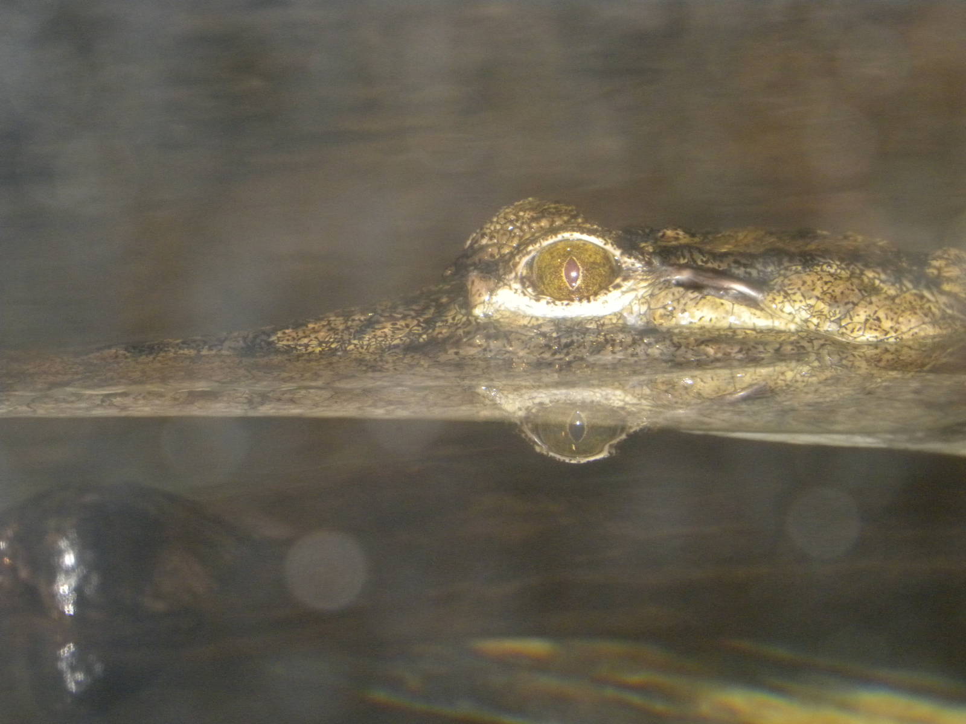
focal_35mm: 184
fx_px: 5135
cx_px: 483
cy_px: 362
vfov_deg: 8.1
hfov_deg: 10.7
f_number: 4.5
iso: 400
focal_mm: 32.7
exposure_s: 1/30
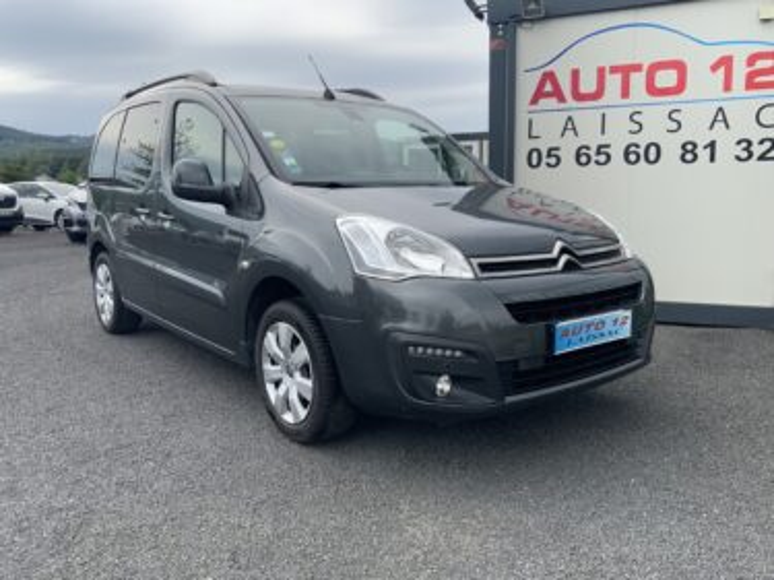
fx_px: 648
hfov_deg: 61.7
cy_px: 290
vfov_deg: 48.2
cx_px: 387
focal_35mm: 29
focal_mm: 3
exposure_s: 1/855
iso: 16
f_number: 1.8
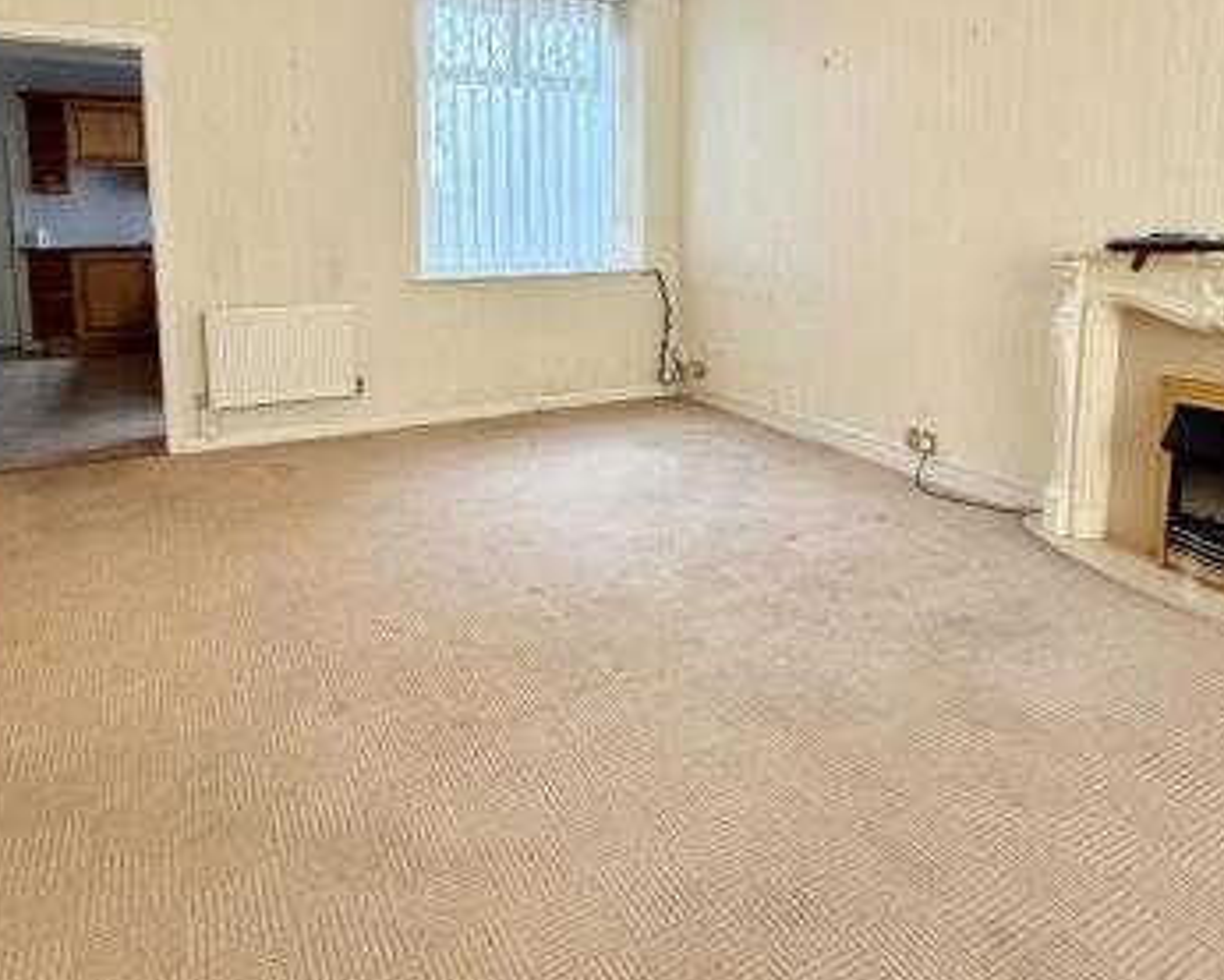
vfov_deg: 59.2
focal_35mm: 23
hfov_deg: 72.5
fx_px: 833
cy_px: 310
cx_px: 639
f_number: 2.2
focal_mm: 2.22
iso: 125
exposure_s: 1/100
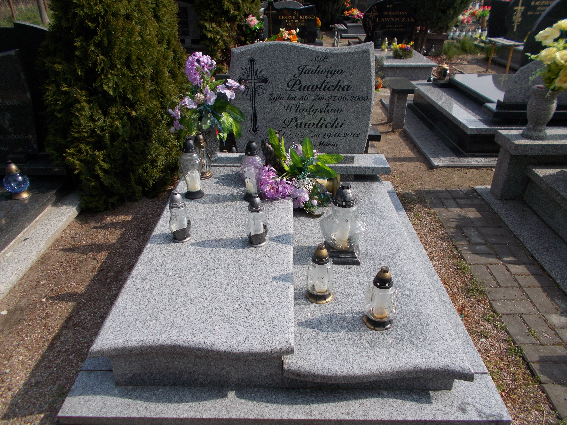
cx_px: 284
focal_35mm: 26
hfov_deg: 67.3
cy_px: 212
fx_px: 426
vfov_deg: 53.1
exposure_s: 1/160
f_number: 8
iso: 80
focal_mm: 4.6
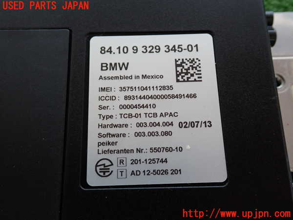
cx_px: 146
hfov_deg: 51.4
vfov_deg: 39.7
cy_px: 110
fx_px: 305
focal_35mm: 36
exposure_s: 1/40
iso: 250
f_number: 2.5
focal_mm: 6.37
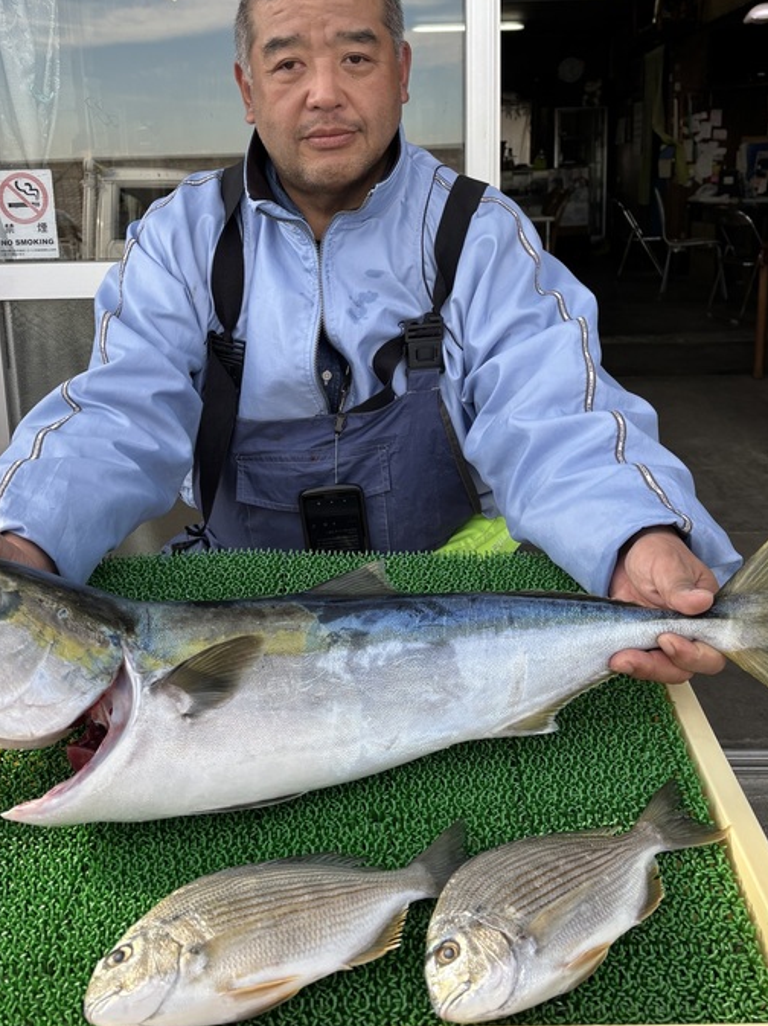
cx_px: 384
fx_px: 977
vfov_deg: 54.8
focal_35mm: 33
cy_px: 395
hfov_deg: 42.9
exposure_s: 1/702
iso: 50
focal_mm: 5.96
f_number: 1.6
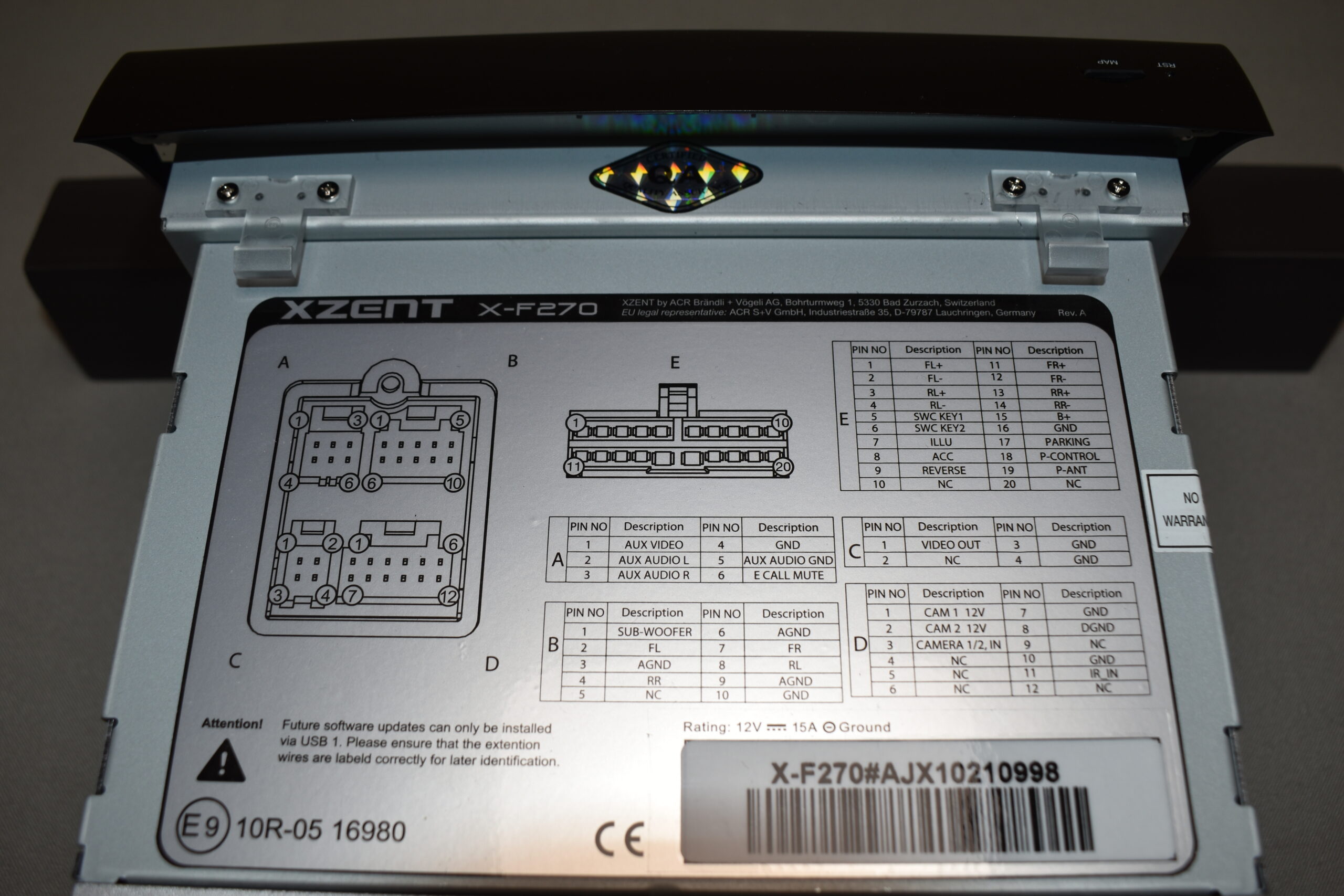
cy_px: 448
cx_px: 672
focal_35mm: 33
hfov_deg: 57.2
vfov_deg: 40.0
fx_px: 1232
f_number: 6.3
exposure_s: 1/200
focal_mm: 22
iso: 100
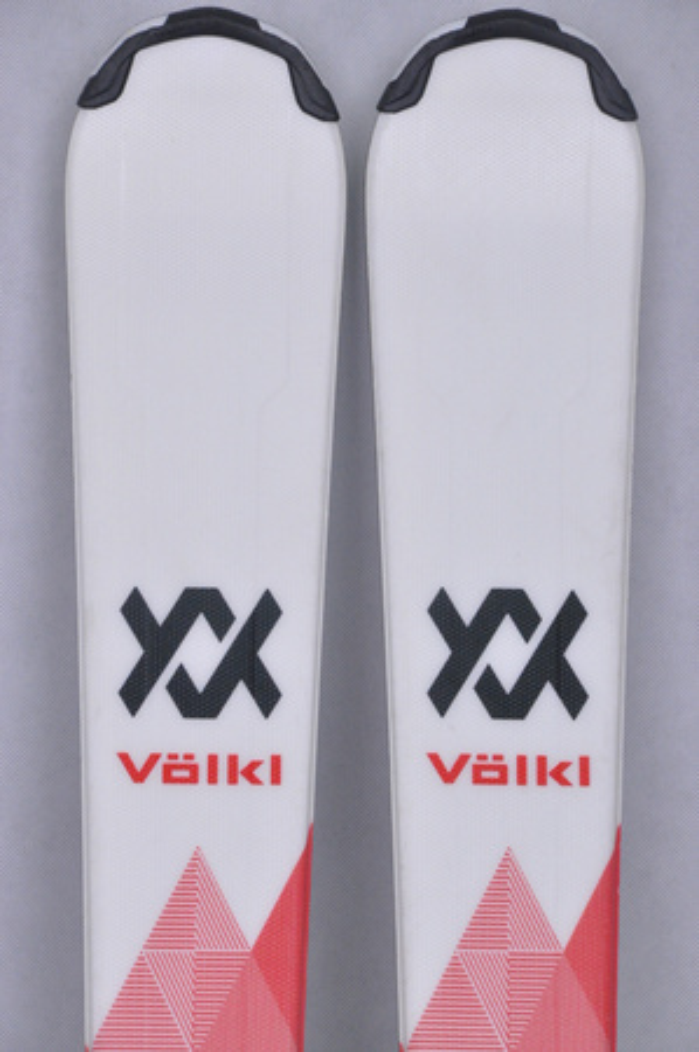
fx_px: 4597
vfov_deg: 13.1
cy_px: 526
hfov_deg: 8.7
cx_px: 350
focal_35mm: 158
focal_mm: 105
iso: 3200
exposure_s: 1/125
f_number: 9.5
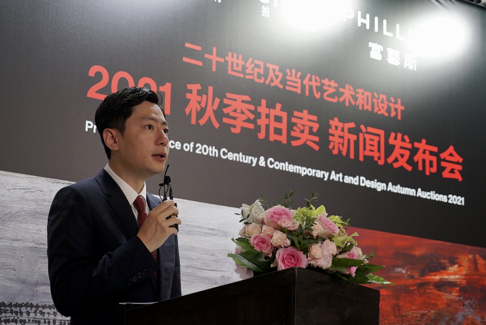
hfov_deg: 28.1
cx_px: 243
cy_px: 162
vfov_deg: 19.0
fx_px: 973
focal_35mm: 72
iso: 2000
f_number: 5.6
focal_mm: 72
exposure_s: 1/160
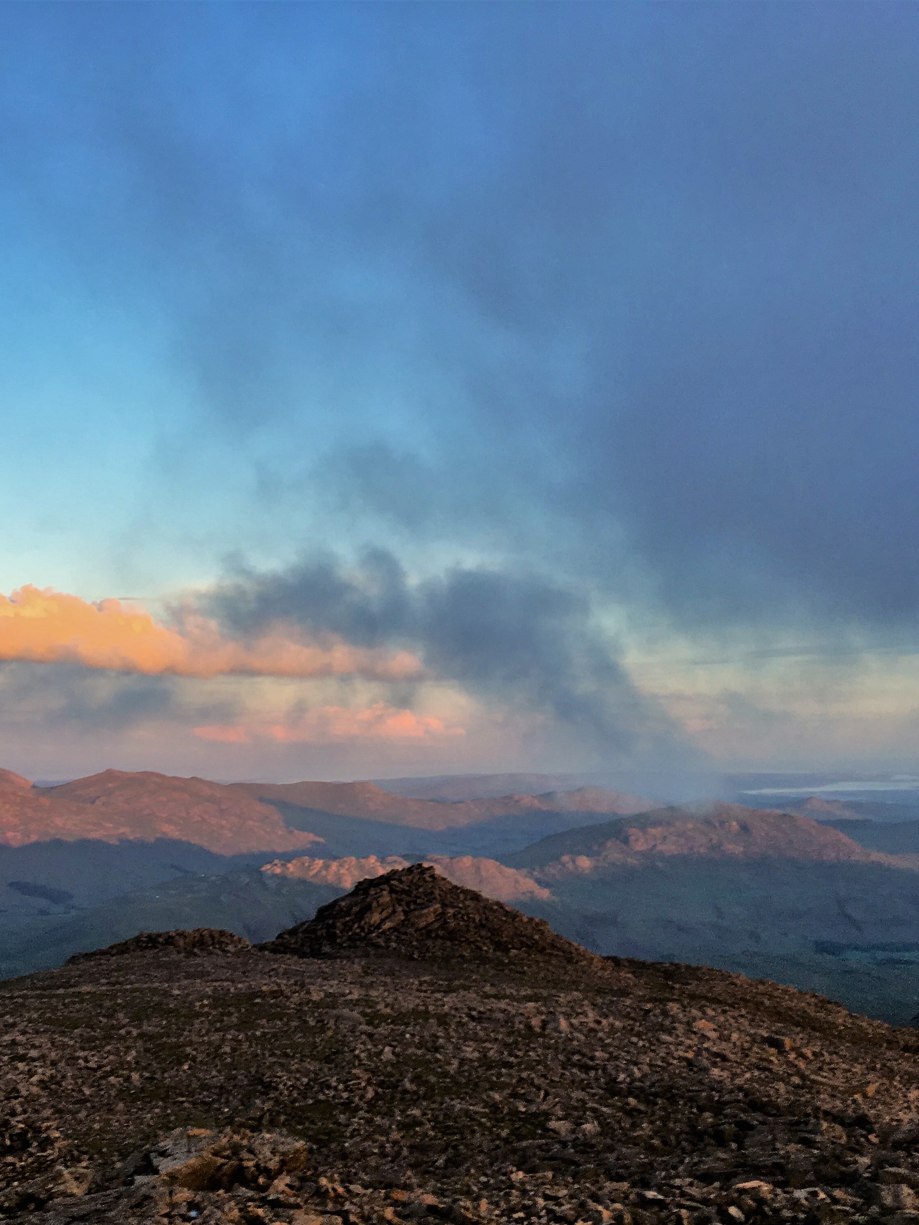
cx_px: 338
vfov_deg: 47.9
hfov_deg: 36.6
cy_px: 616
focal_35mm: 39
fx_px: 1380
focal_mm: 4.15
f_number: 2.2
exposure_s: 1/170
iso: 25
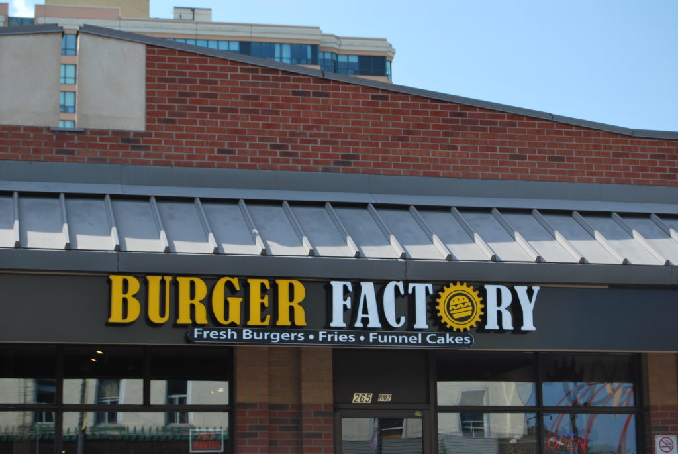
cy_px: 227
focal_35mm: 82
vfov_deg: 16.6
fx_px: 1555
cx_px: 339
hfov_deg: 24.6
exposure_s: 1/200
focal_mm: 55
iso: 100
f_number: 7.1
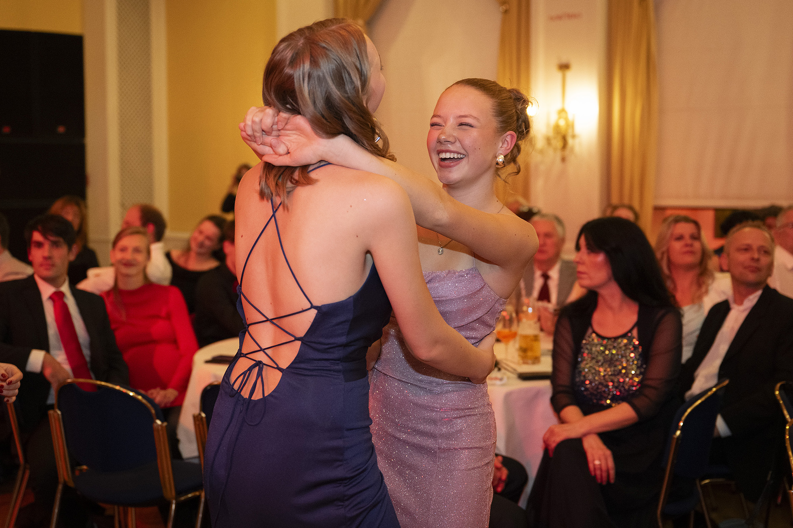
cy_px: 264
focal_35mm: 45
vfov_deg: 29.9
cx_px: 396
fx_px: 991
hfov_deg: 43.6
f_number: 2.8
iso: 2500
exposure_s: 1/160
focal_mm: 45
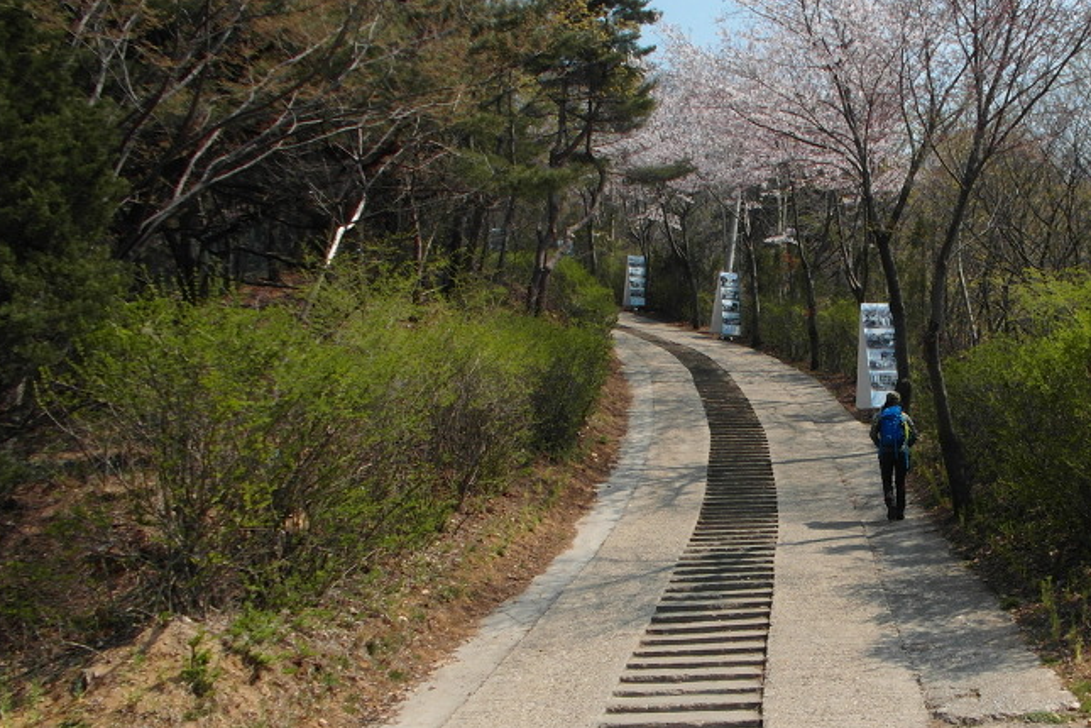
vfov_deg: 35.0
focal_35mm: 38
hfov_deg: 49.1
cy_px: 411
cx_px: 790
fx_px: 1152
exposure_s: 1/1000
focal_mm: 4.1
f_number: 4
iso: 100
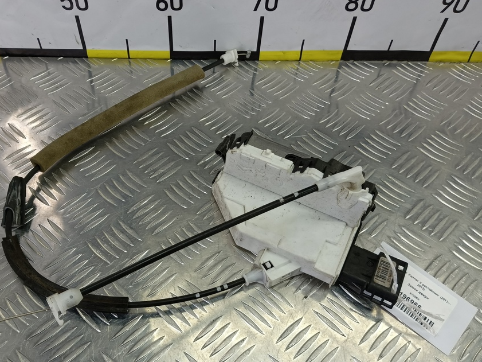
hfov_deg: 63.0
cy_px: 204
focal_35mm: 28
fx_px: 390
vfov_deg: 49.6
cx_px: 200
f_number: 1.6
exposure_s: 1/50
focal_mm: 4.11
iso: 82
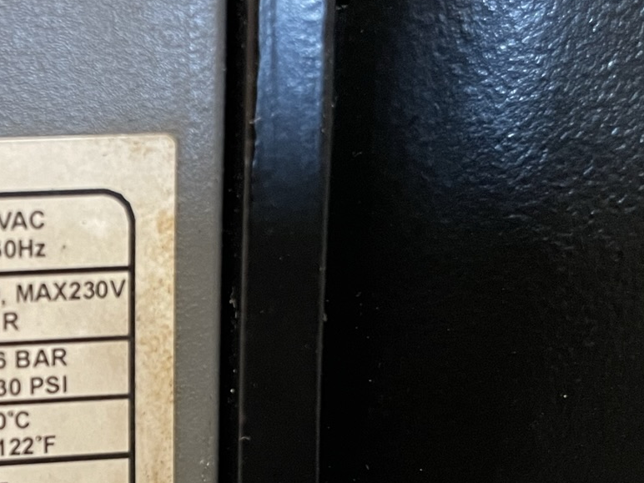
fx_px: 1284
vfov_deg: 20.8
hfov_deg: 26.1
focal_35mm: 69
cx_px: -59
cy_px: 441
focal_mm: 4.2
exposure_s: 1/60
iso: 400
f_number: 1.6
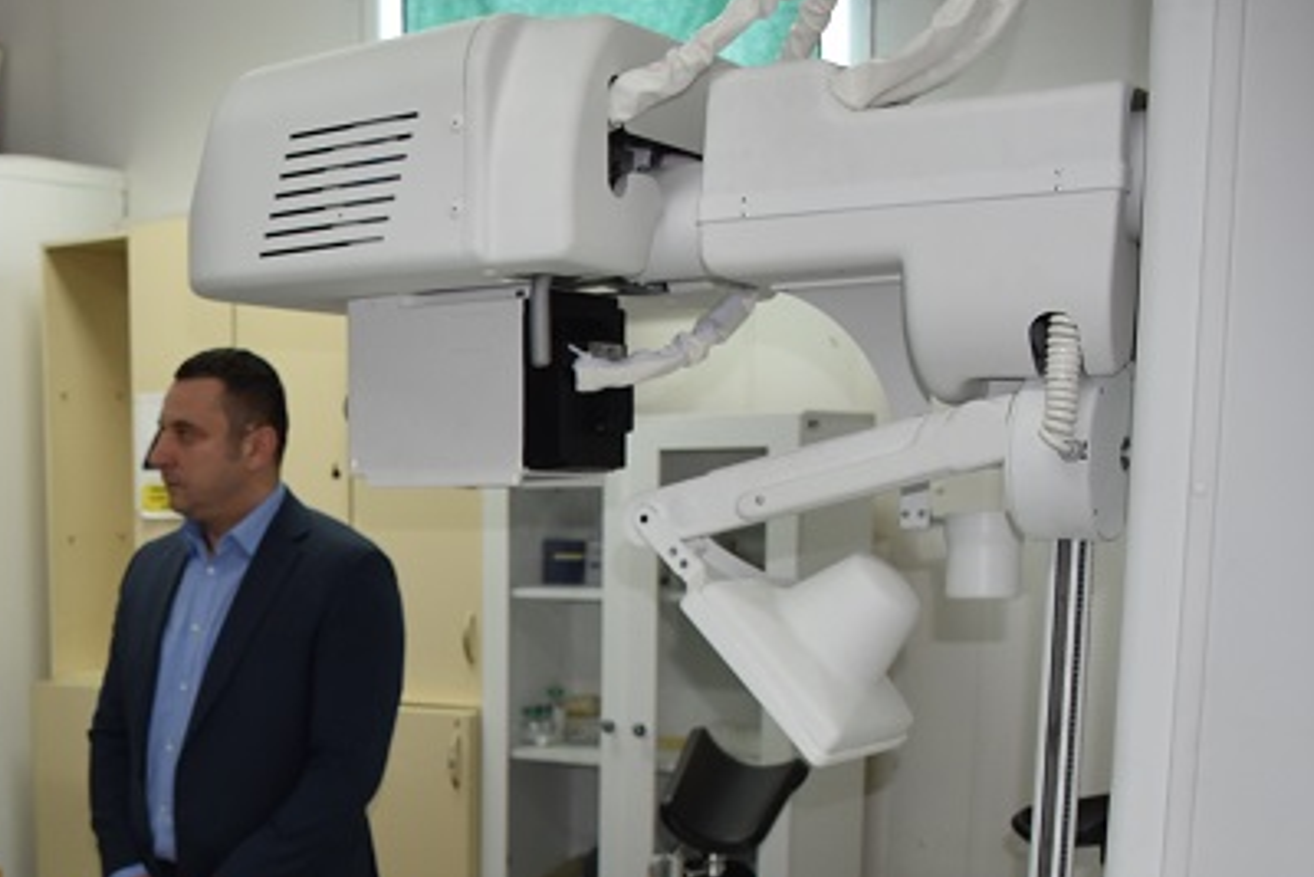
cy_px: 857
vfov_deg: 24.1
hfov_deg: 34.2
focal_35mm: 54
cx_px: 56
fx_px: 1972
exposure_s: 1/100
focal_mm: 18
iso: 400
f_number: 3.5
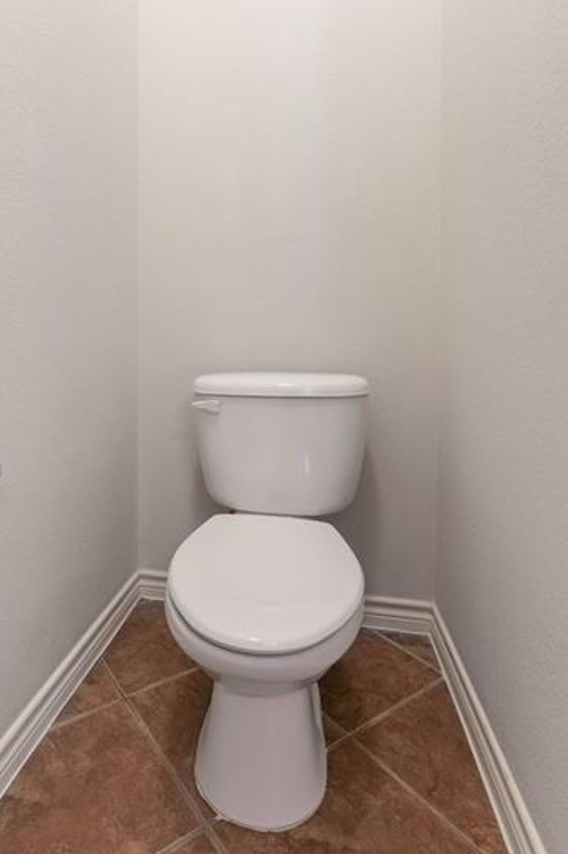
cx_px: 214
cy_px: 348
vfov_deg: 80.8
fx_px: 494
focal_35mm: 21
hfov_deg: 59.0
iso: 500
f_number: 4.5
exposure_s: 1/50
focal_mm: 14.6
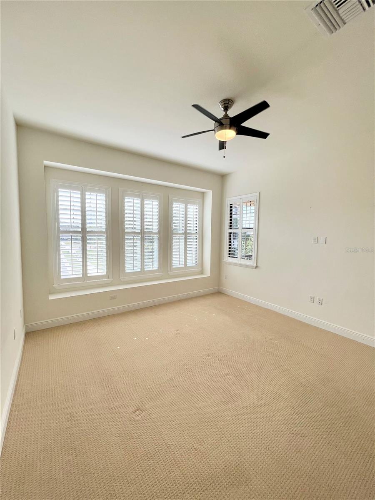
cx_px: 188
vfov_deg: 106.2
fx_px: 188
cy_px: 250
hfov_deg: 89.9
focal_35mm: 13
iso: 32
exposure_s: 1/270
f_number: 1.8
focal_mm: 1.57
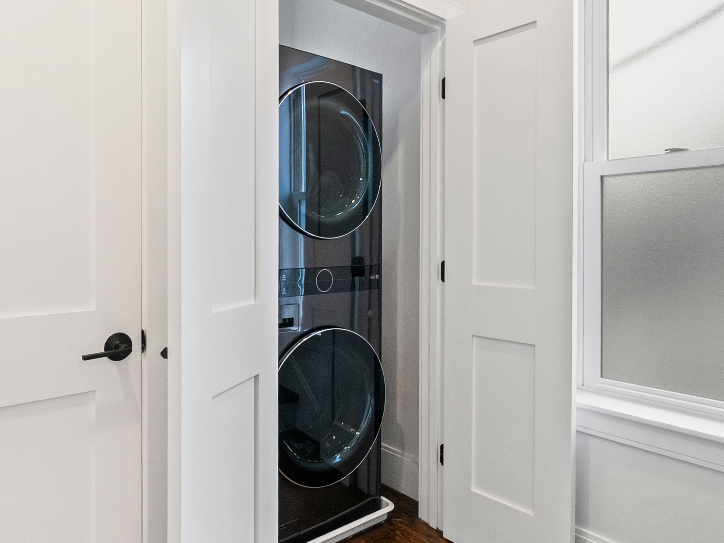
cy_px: 248
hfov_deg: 72.5
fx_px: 481
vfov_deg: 58.8
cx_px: 266
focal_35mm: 23
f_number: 8
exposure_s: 1/25
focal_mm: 12
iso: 800
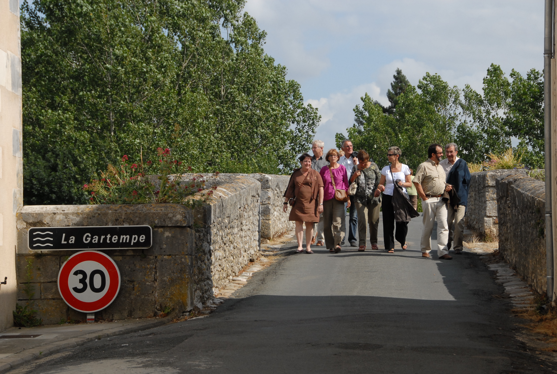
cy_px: 187
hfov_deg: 19.4
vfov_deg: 13.1
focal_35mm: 105
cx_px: 278
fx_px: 1628
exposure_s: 1/800
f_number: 9
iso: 400
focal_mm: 70
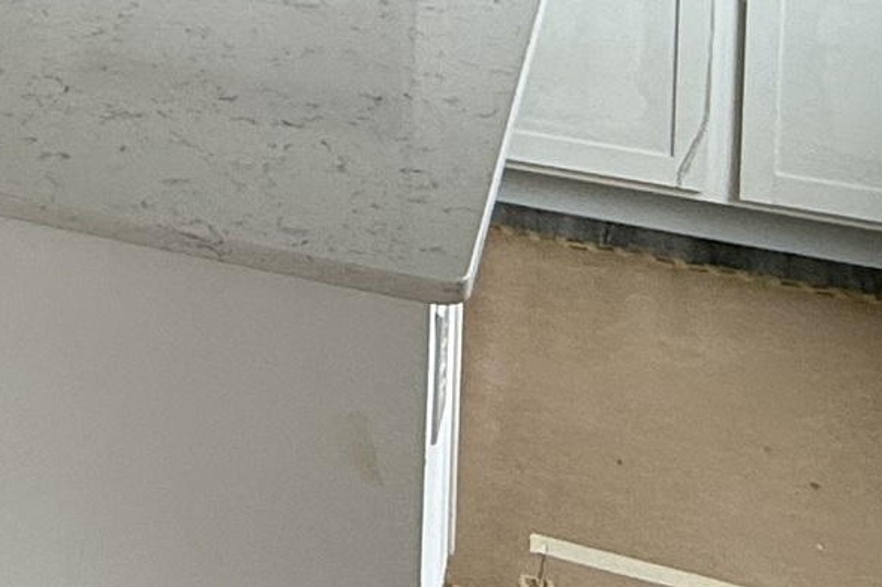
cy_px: -419
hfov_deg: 23.8
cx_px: -237
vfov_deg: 15.7
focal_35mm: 76
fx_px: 1861
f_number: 2.2
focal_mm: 2.22
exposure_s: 1/99
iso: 125
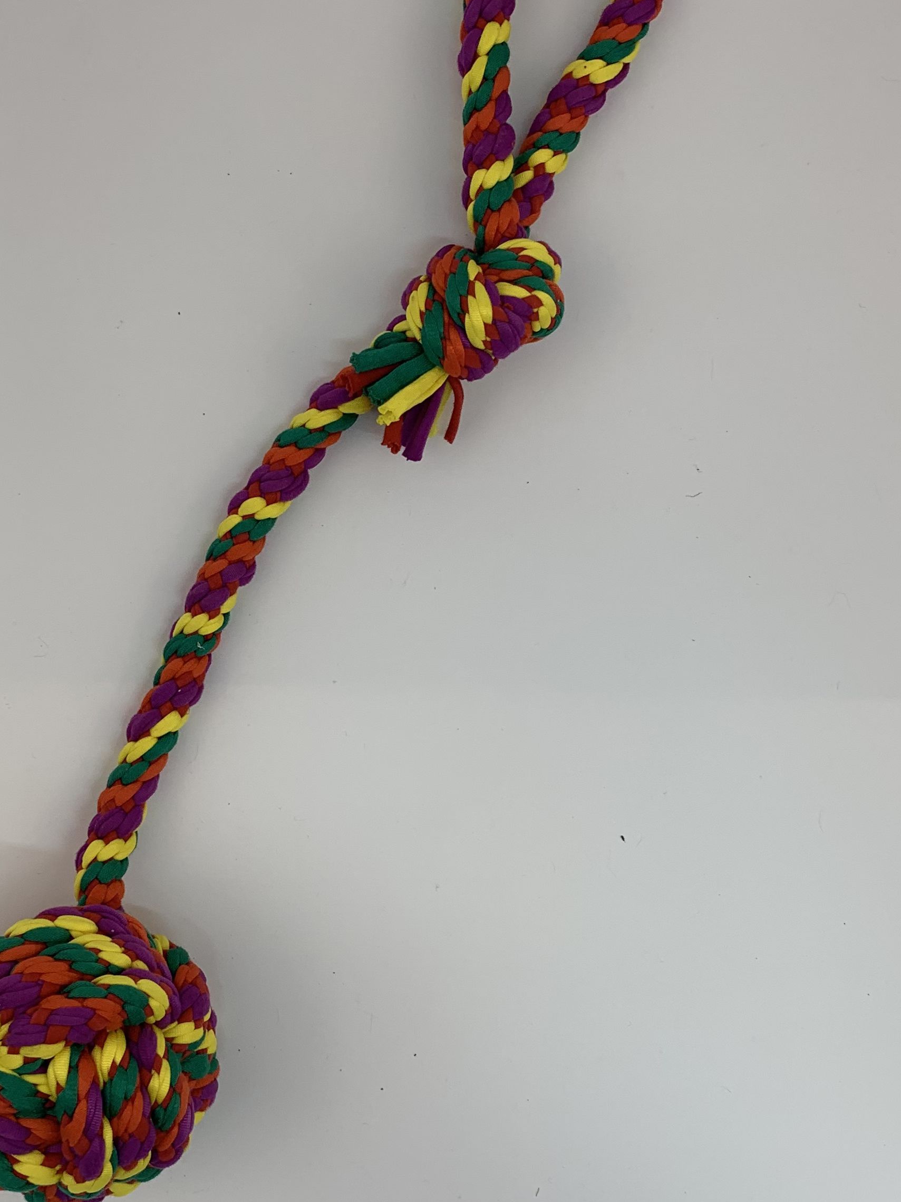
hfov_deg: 31.2
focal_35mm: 46
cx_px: 274
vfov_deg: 41.2
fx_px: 1597
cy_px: 591
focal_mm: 4.25
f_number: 1.8
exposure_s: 1/245
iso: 25
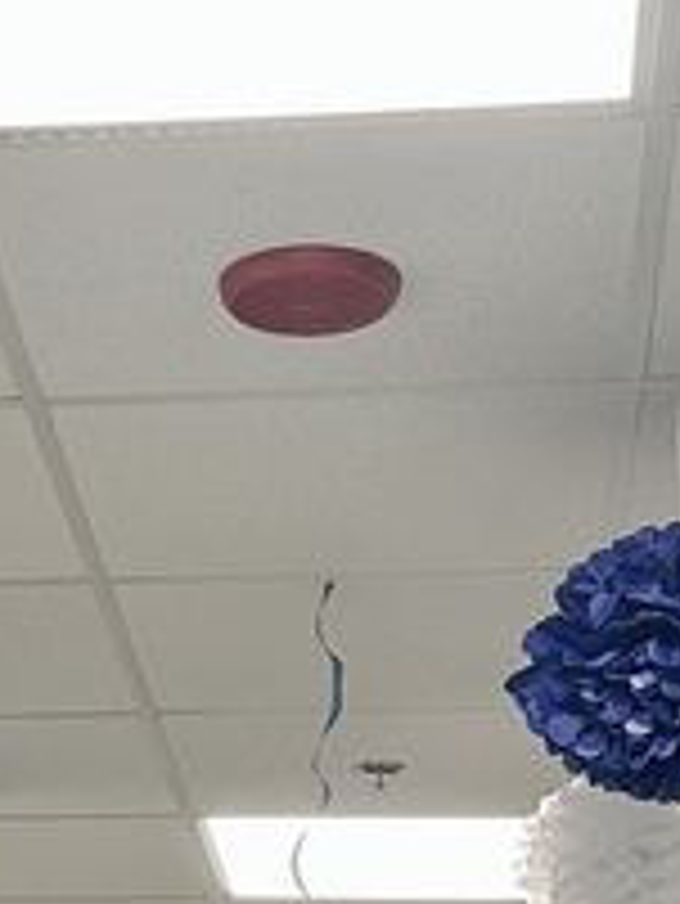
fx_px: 3192
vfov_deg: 16.0
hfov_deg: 11.9
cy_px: 733
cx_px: -122
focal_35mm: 122
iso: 200
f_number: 1.78
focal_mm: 6.86
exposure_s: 1/120
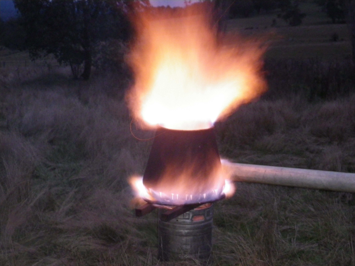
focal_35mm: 61
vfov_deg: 24.0
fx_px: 626
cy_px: 133
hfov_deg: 31.7
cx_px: 178
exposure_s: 1
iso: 500
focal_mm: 10.9
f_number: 4.6
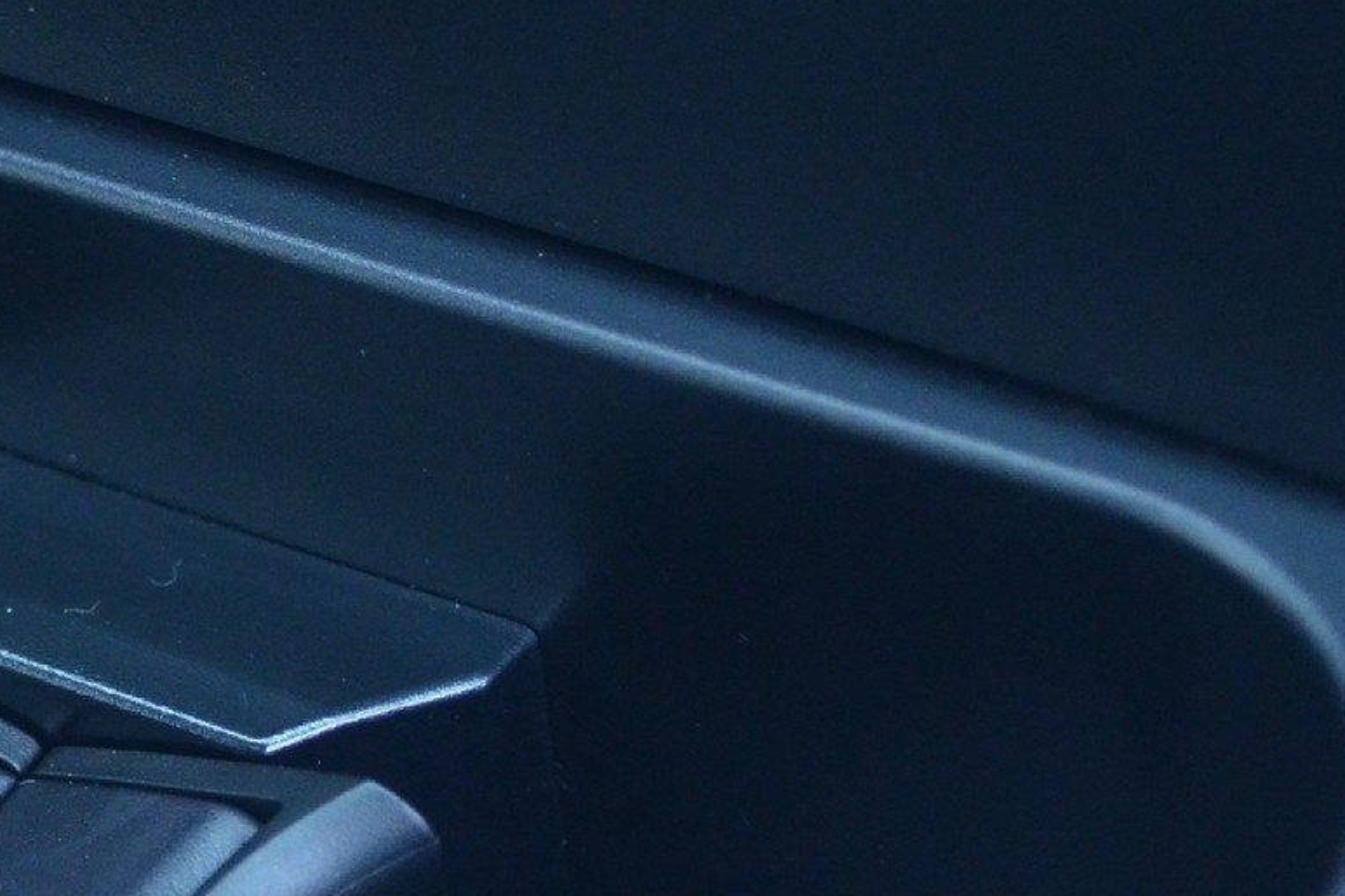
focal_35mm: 155
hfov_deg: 13.1
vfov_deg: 8.8
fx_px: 5789
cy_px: 348
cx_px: 49
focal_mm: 32
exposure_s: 1/100
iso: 1600
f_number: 2.8
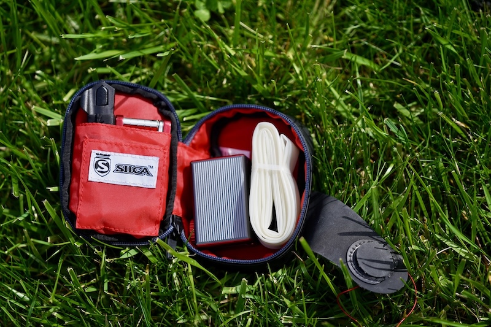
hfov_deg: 19.3
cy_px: 164
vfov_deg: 12.9
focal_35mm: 106
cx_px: 246
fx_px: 1445
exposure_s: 1/1600
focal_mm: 106
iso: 100
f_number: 2.8
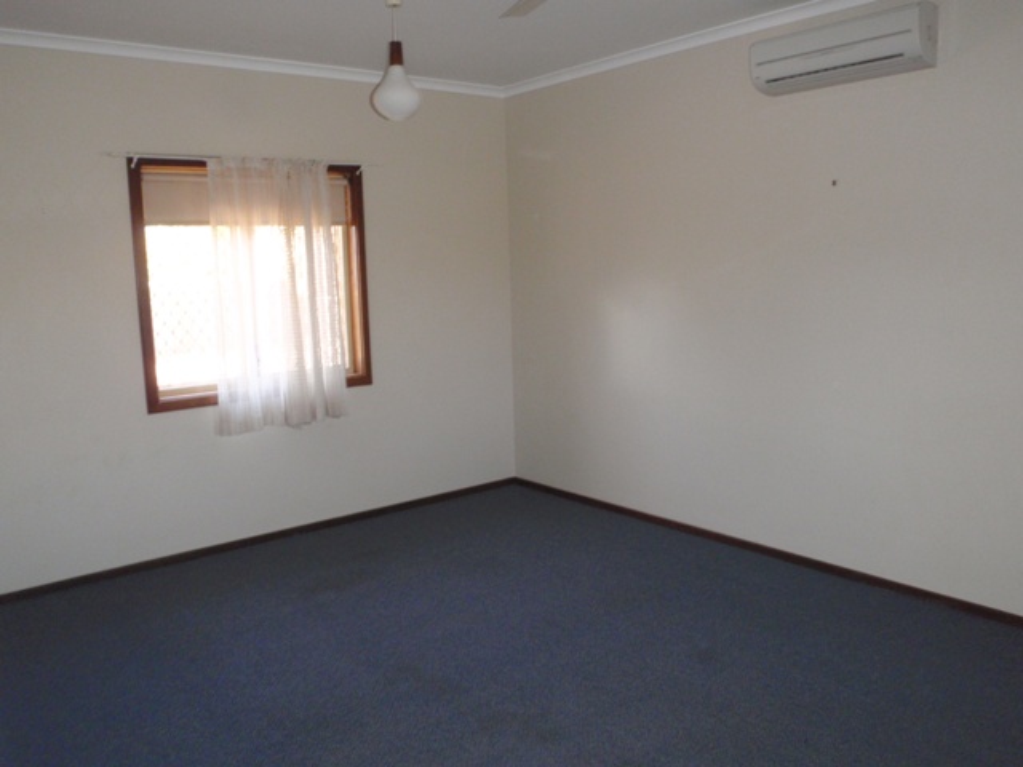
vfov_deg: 49.7
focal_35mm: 28
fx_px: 827
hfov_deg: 63.4
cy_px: 384
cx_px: 512
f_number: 3.5
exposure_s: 1/30
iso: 250
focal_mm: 5
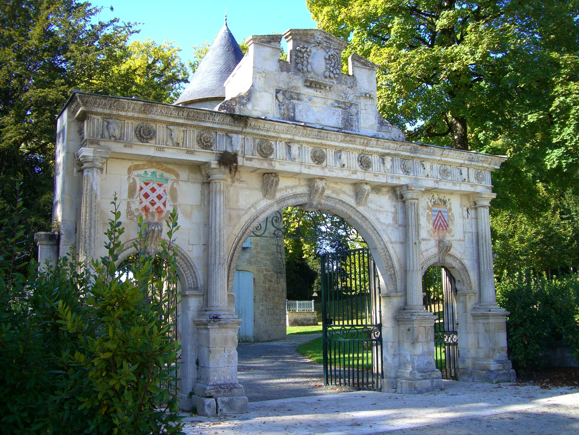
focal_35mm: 38
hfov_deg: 49.0
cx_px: 290
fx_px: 636
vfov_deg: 37.7
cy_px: 218
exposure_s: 1/250
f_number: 2.8
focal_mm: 7.9
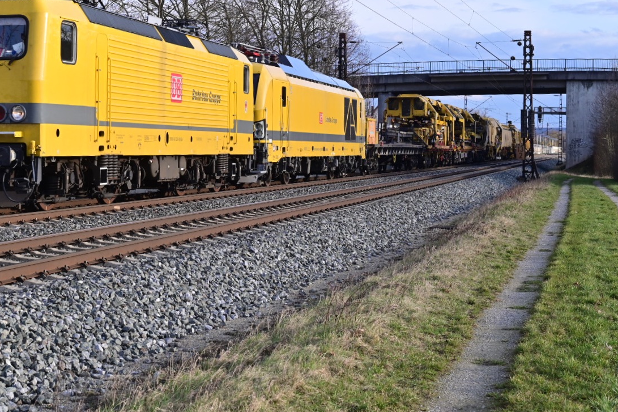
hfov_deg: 28.2
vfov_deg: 19.1
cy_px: 124
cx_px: 192
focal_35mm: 71
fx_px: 1219
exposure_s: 1/833
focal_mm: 50
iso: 400
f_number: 6.3
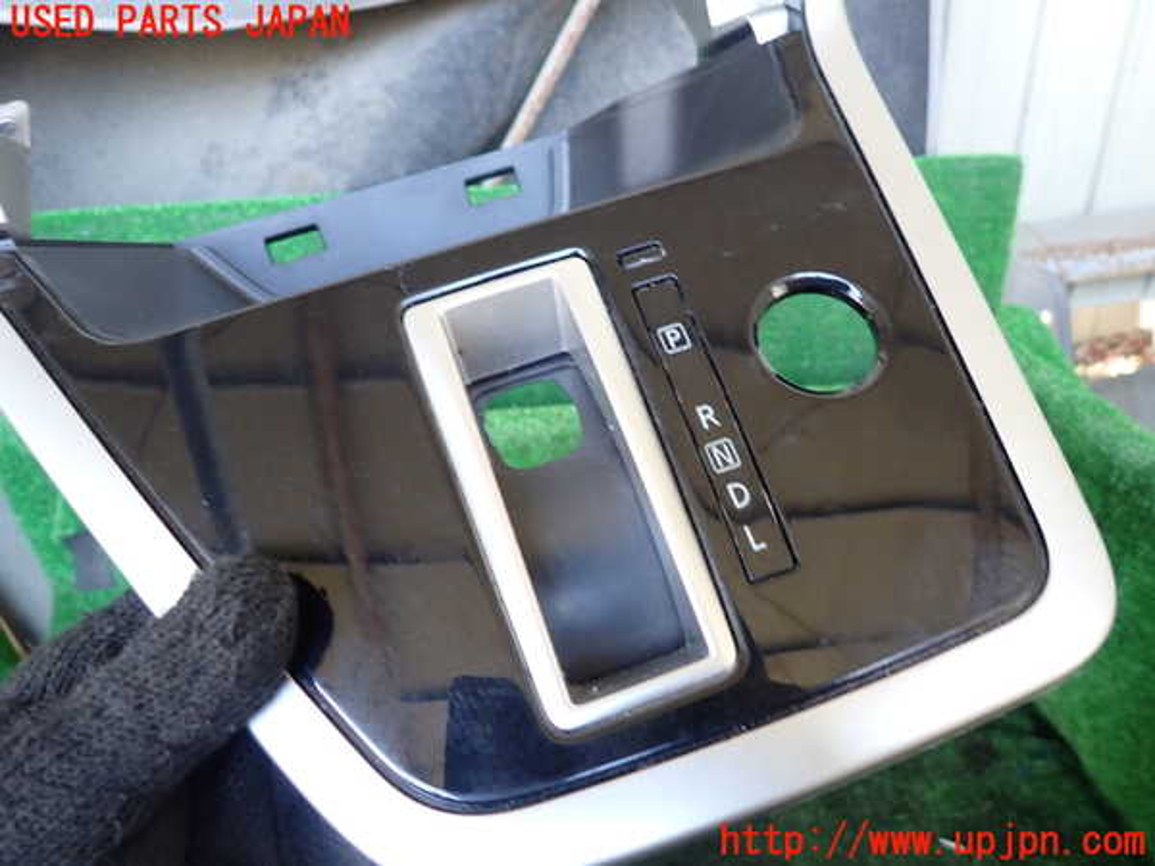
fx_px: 834
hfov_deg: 69.4
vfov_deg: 54.9
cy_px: 433
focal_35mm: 25
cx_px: 578
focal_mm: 4.5
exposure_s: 1/50
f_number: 2
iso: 200
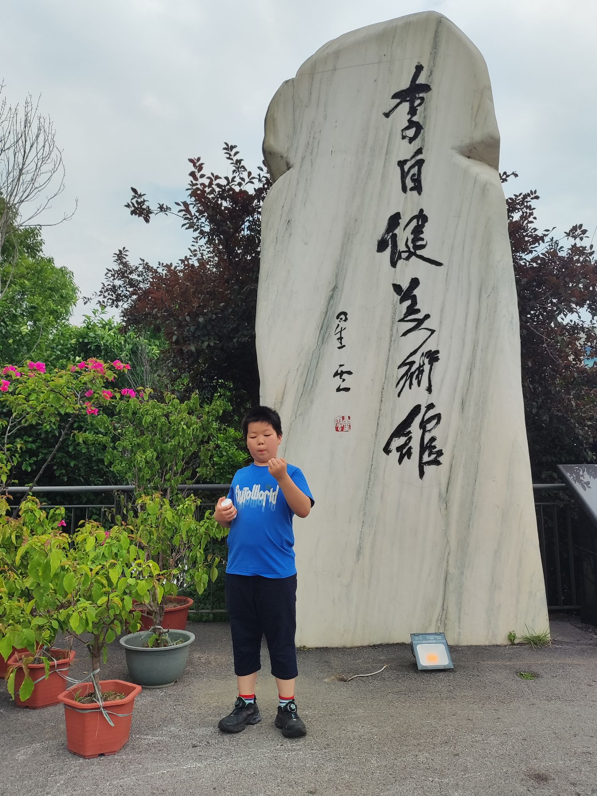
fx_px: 575
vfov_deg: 69.4
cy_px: 398
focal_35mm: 25
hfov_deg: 54.9
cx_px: 298
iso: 50
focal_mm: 4.71
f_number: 1.79
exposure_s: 1/973
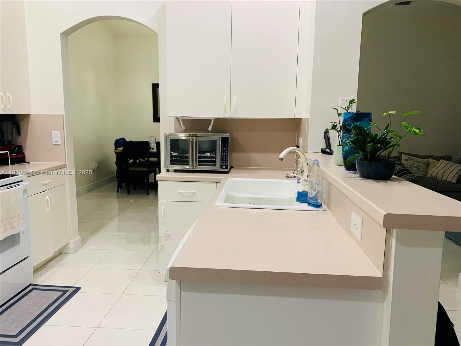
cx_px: 230
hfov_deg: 67.3
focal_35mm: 26
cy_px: 173
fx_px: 346
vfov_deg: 53.1
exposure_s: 1/60
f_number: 1.8
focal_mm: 4.25
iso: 125
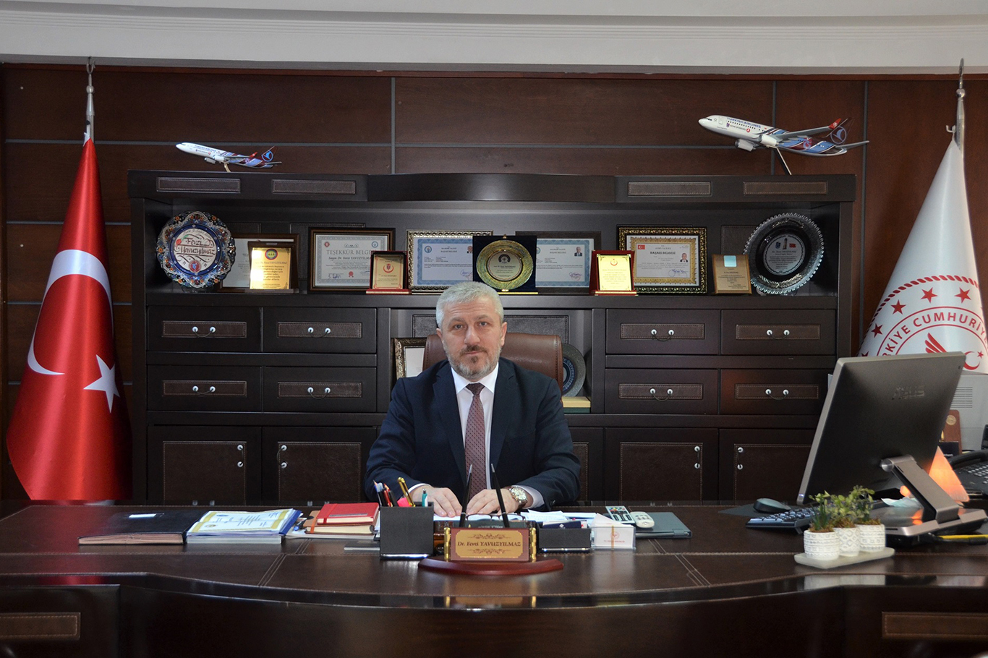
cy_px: 329
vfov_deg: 31.9
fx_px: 1152
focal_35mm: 42
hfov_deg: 46.4
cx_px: 494
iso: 800
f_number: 4
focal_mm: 28
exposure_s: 1/60
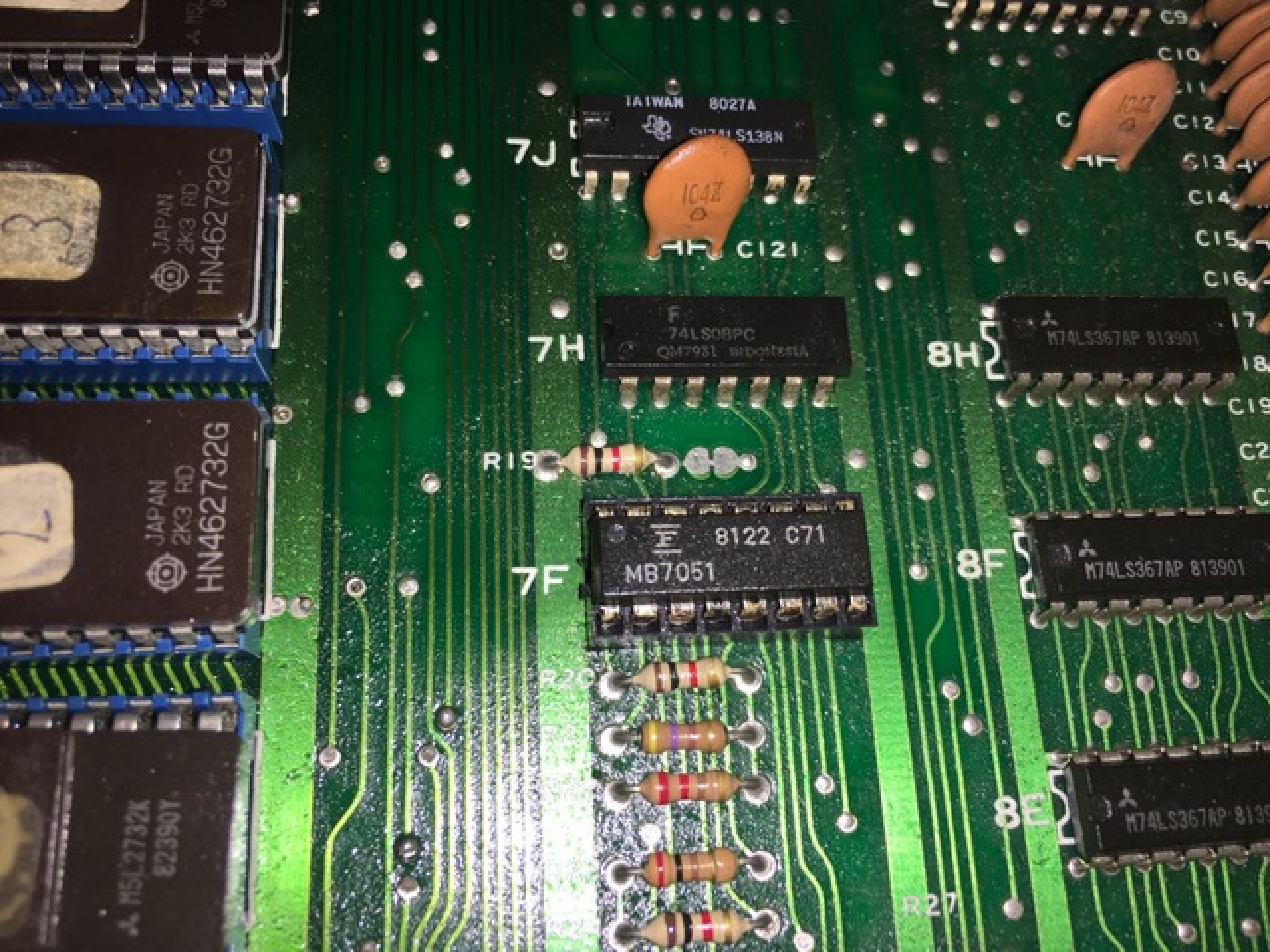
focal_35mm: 29
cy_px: 476
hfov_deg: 61.7
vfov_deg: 48.2
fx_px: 1064
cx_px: 635
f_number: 2.2
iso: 25
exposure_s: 1/208
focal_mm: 4.15
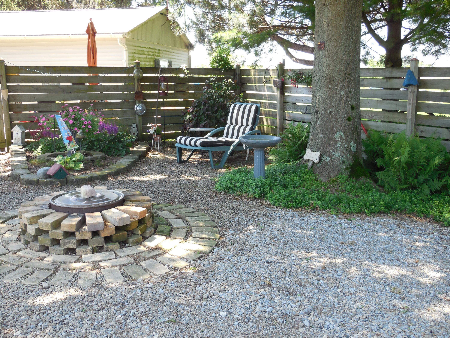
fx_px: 520
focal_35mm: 40
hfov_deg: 46.8
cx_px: 225
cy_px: 169
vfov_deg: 36.0
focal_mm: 7.1
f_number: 3.6
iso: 125
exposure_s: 1/100
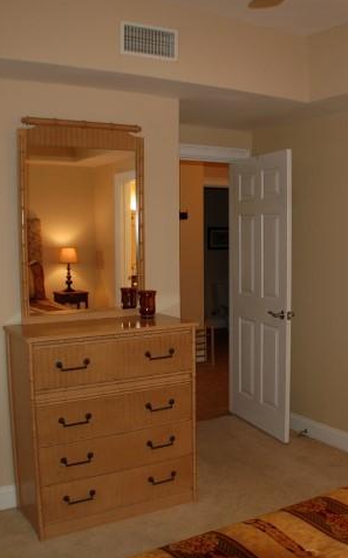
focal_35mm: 51
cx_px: 247
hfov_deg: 25.1
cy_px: 279
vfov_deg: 39.6
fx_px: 775
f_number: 3.8
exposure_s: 1/60
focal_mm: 22
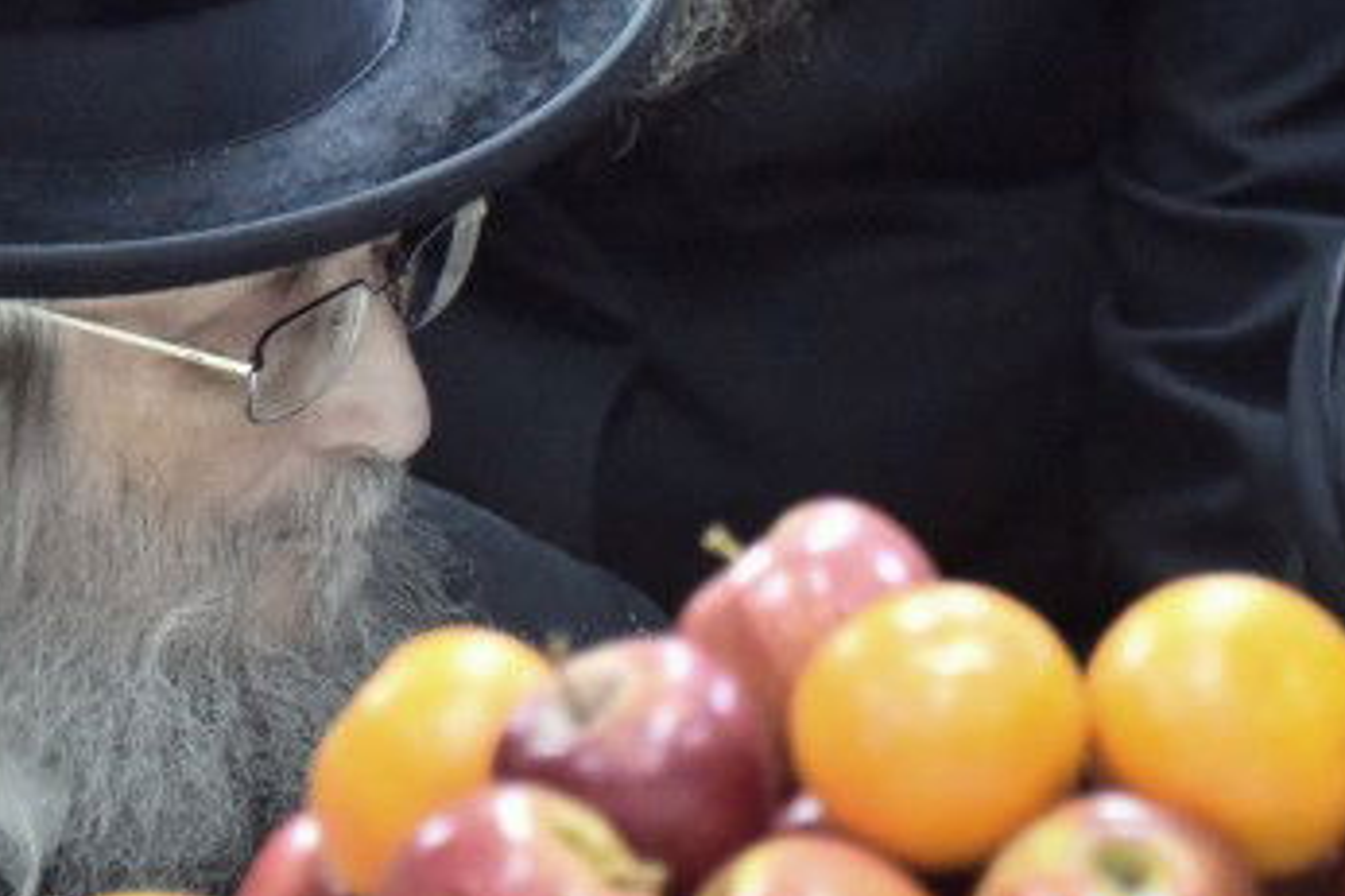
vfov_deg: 2.3
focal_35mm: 591
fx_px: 22069
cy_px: 76
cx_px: 725
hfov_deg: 3.5
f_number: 5.6
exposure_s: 1/160
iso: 6400
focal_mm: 200
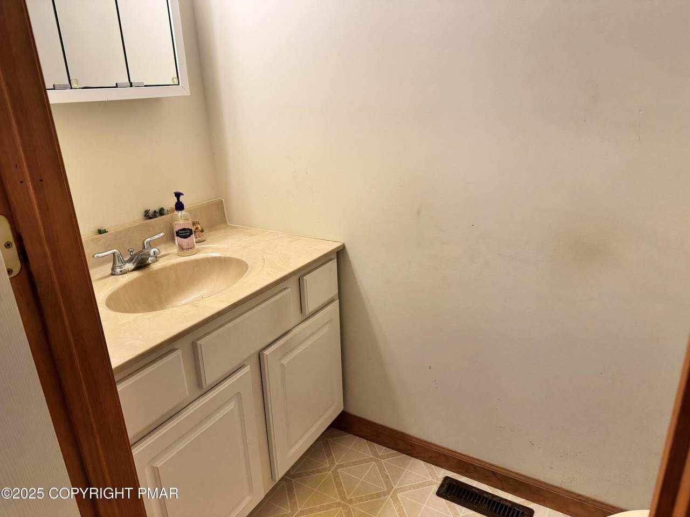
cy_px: 258
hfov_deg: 71.6
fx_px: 478
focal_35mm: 24
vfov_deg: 56.8
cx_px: 345
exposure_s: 1/120
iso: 160
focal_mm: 6.76
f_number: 1.78
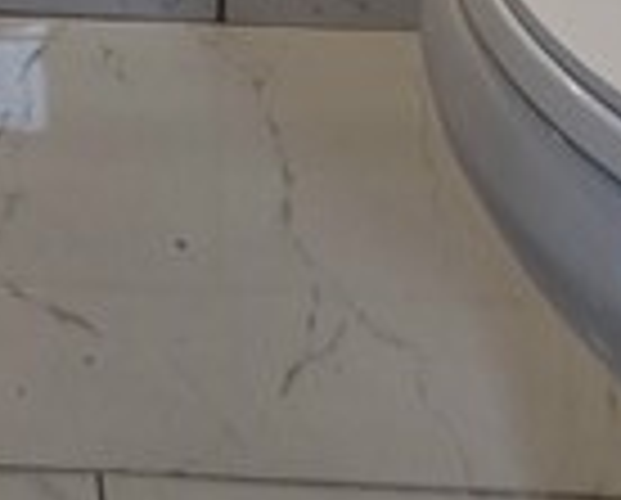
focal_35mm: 94
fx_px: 1731
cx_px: -180
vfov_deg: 8.9
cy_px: -1356
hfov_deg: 18.9
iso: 100
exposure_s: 1/120
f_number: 1.9
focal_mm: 2.2
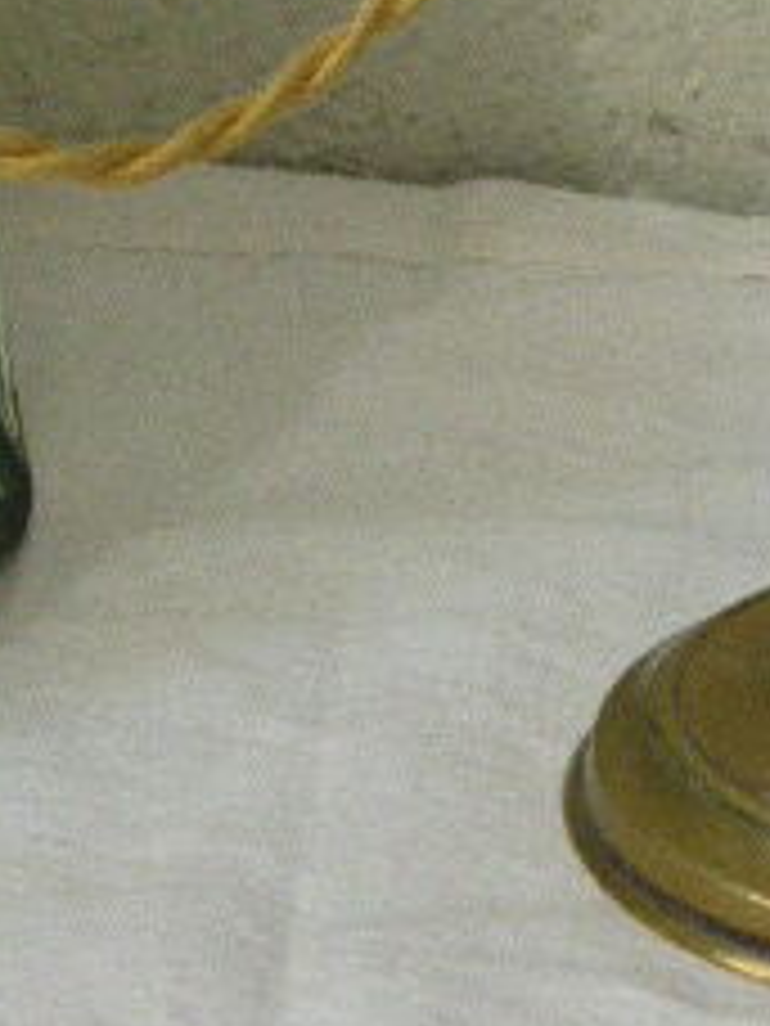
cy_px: -144
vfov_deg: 7.7
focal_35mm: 255
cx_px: 995
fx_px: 7563
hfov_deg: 5.8
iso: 640
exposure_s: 1/125
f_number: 5.2
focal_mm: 15.1
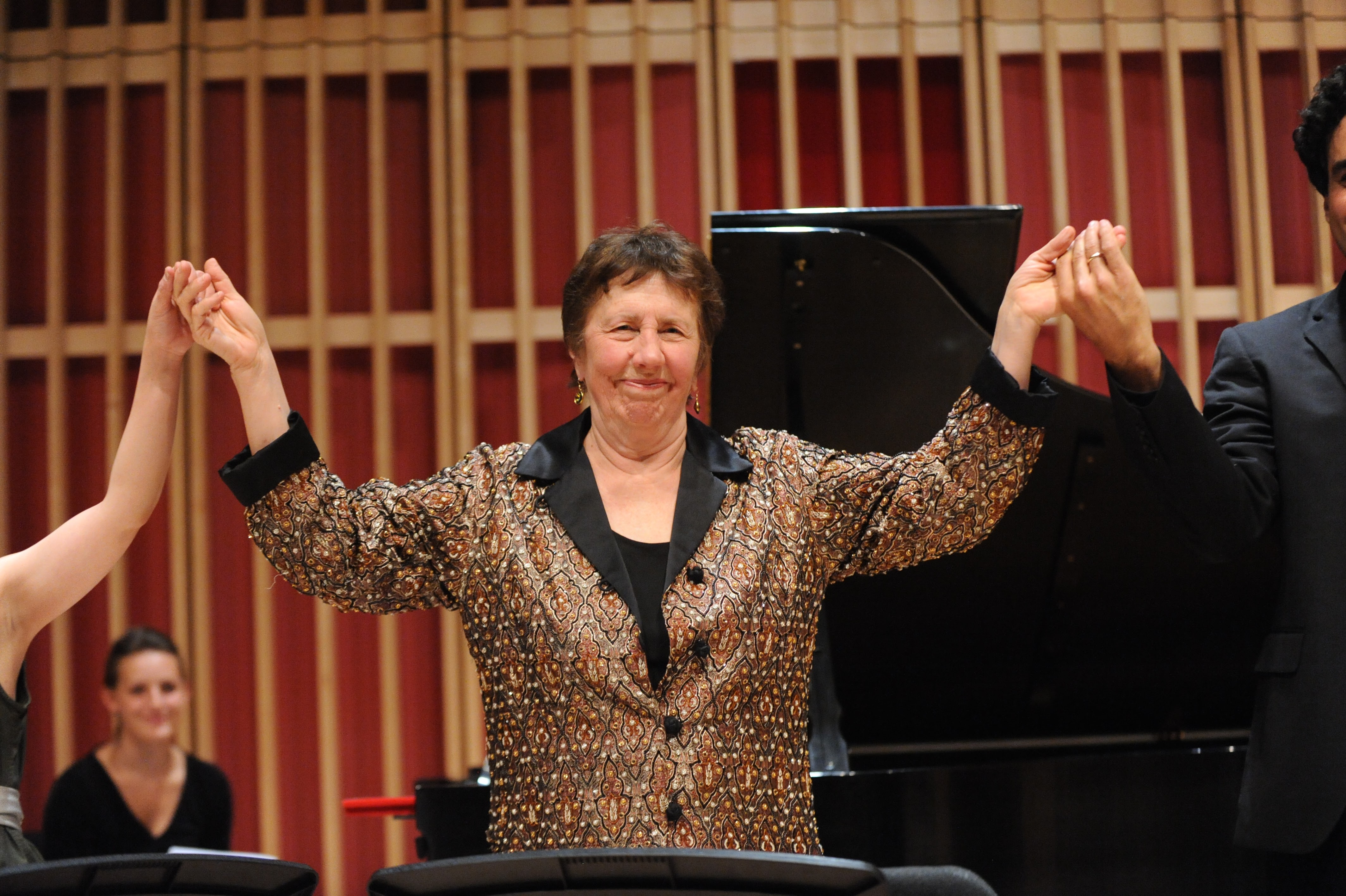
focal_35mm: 70
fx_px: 2616
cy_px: 448
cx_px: 673
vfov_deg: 19.4
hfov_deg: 28.9
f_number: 2.8
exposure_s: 1/400
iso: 5000
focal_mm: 70
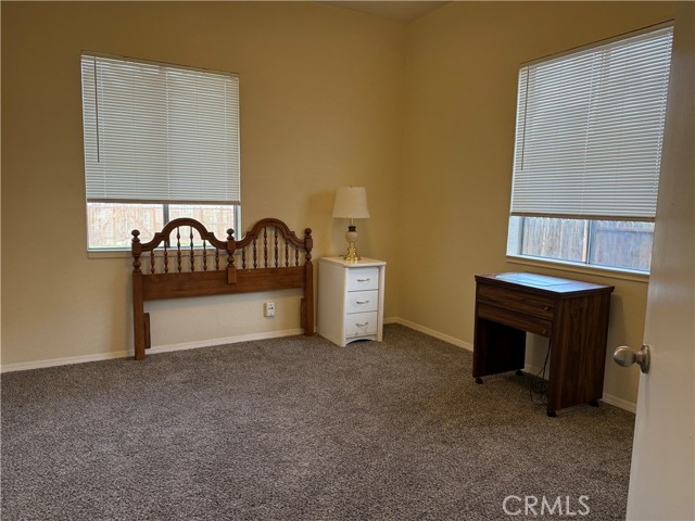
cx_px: 348
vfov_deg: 56.8
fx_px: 482
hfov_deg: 71.6
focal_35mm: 24
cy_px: 260
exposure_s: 1/60
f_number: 1.78
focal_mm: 6.76
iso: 160
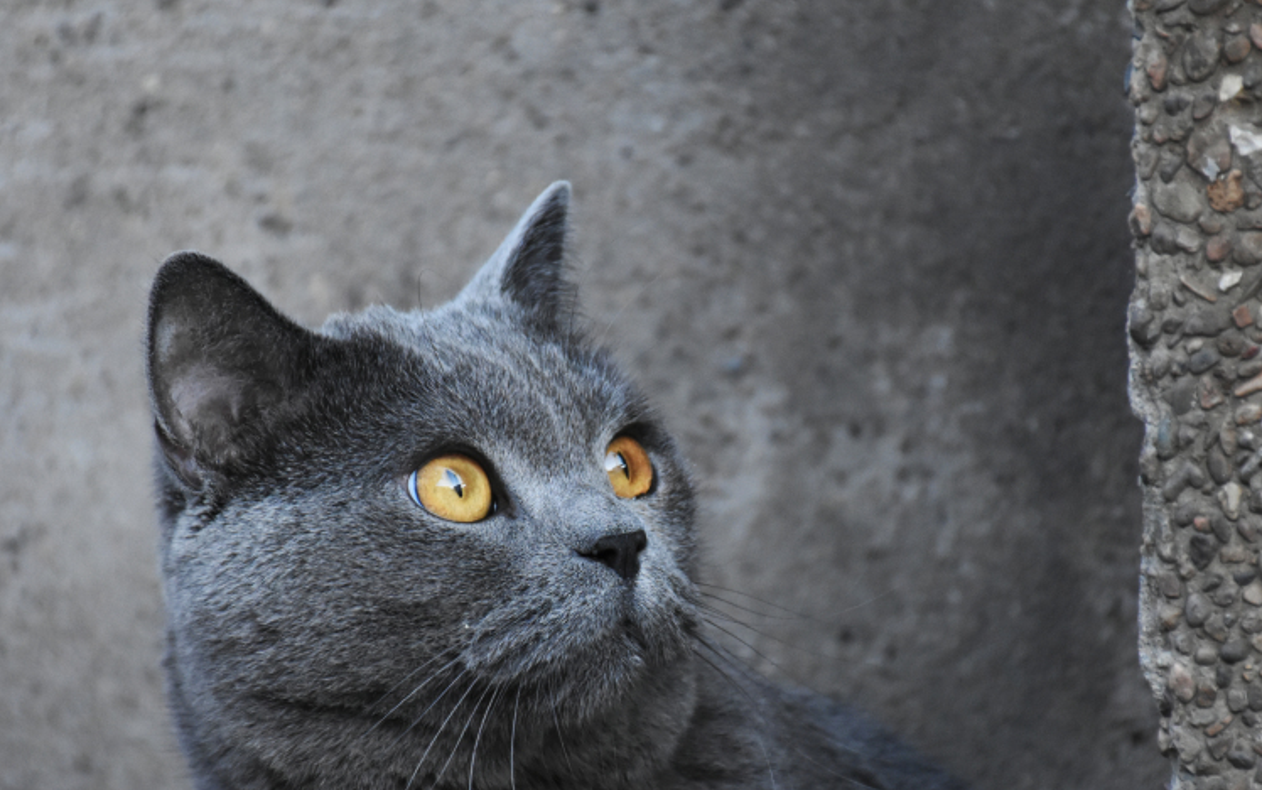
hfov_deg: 7.2
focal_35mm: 293
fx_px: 10080
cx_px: 606
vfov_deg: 4.5
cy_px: 487
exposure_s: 1/125
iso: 2500
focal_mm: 140
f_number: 5.6
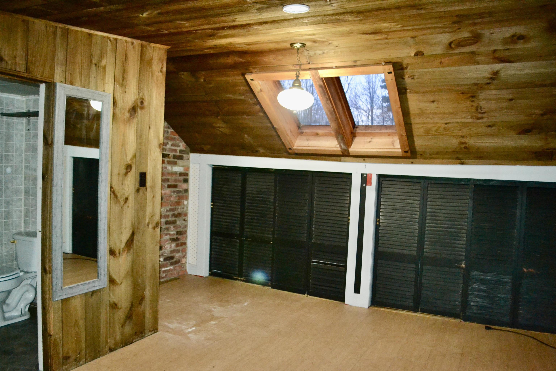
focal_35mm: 27
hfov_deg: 67.4
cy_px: 186
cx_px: 278
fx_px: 417
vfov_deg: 47.9
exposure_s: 1/60
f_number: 3.5
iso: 3200
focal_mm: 18
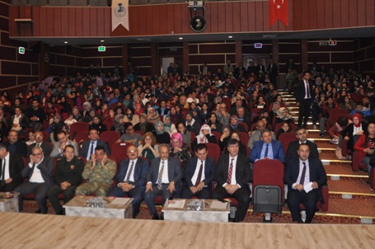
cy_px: 101
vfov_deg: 34.8
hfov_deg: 50.7
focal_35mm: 38
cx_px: 171
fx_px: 395
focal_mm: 18
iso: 320
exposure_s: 1/60
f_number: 3.5
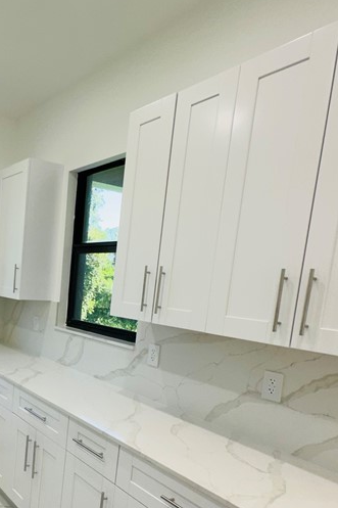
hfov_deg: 39.3
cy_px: 329
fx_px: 423
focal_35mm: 30
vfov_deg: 60.8
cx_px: 12
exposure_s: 1/120
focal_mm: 2.22
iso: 50
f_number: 2.2
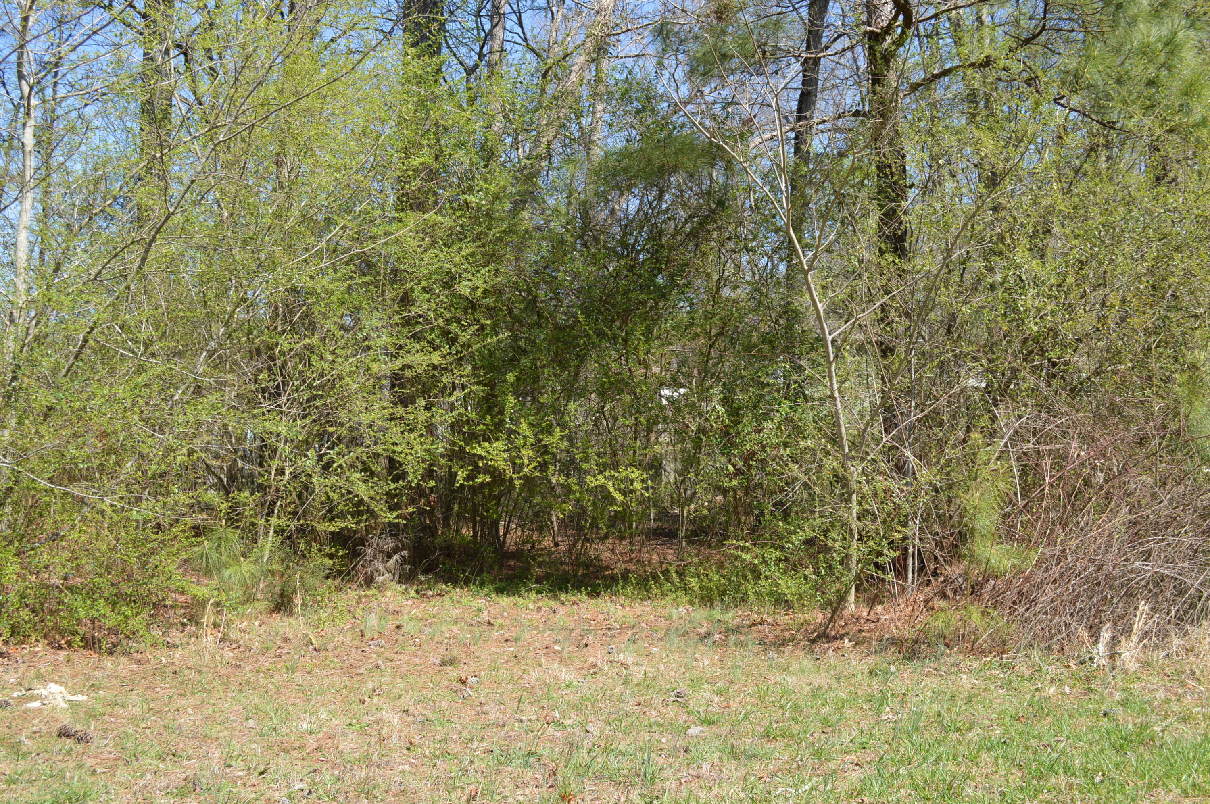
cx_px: 605
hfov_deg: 57.3
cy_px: 402
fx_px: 1108
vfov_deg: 39.9
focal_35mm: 33
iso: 100
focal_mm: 22
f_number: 6.3
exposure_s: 1/160
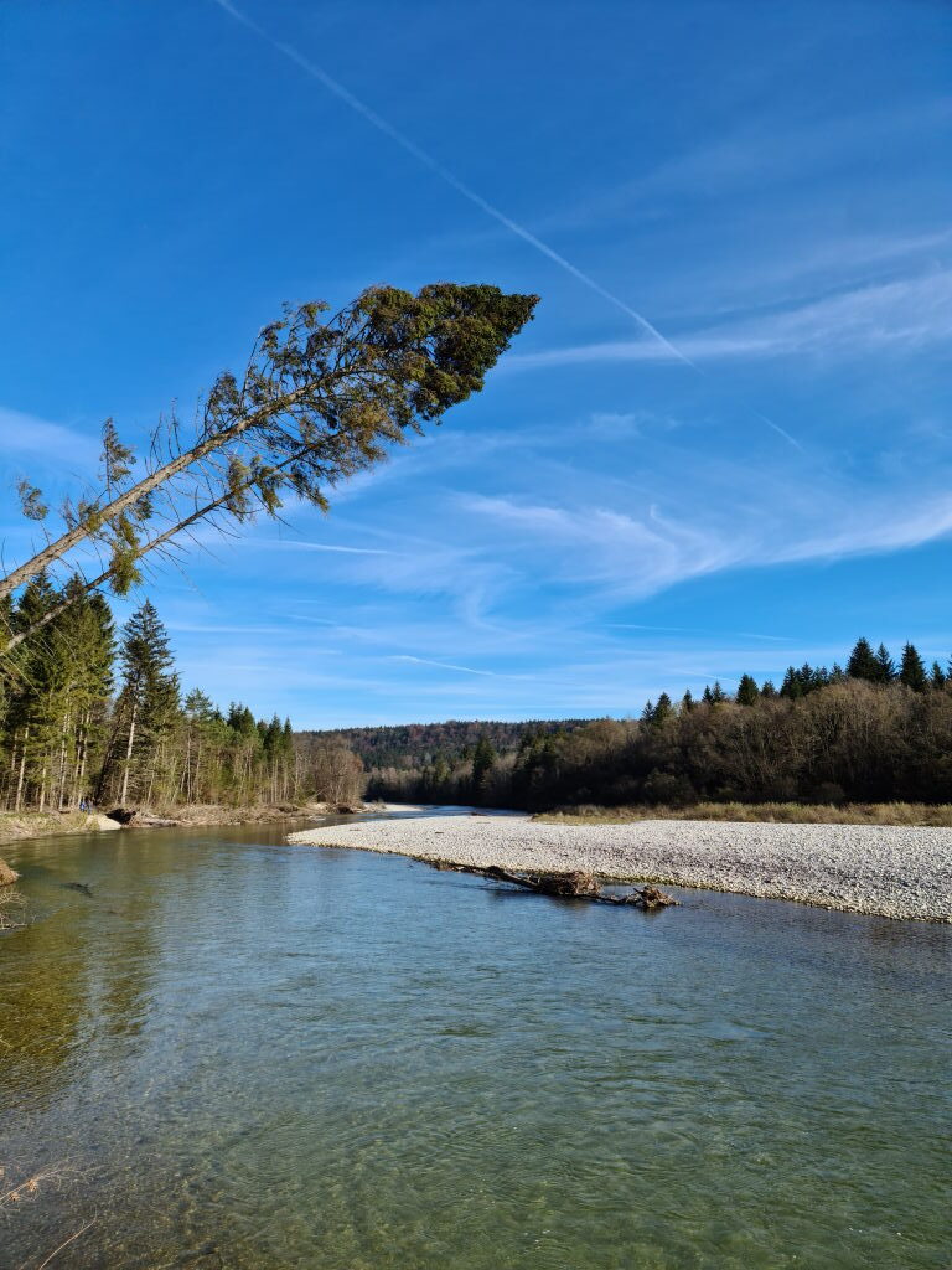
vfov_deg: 69.4
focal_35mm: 25
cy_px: 635
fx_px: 917
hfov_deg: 54.9
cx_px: 476
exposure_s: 1/834
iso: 50
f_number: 1.8
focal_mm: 7
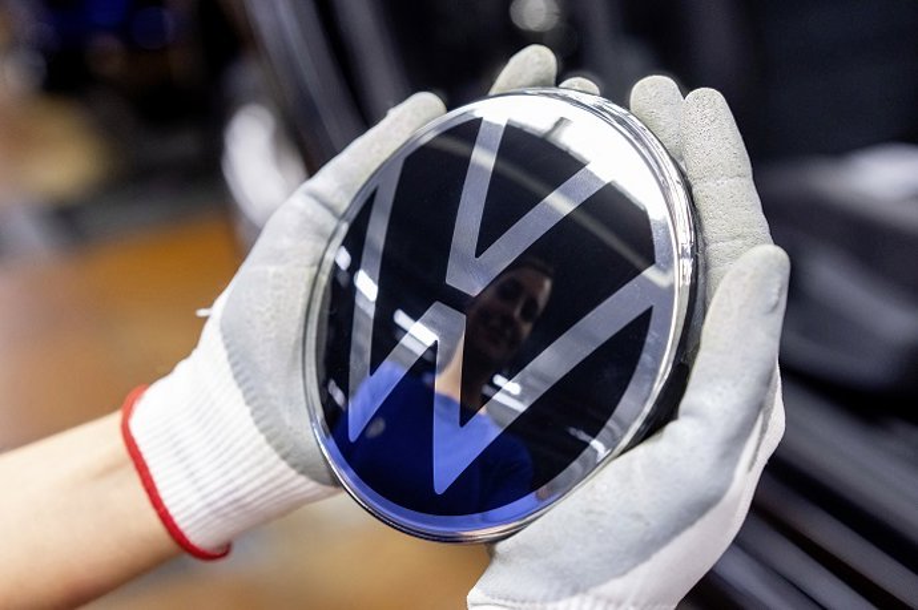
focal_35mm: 55
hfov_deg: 36.3
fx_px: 1401
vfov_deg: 24.6
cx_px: 459
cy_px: 305
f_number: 4
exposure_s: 1/200
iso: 5000
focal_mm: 55
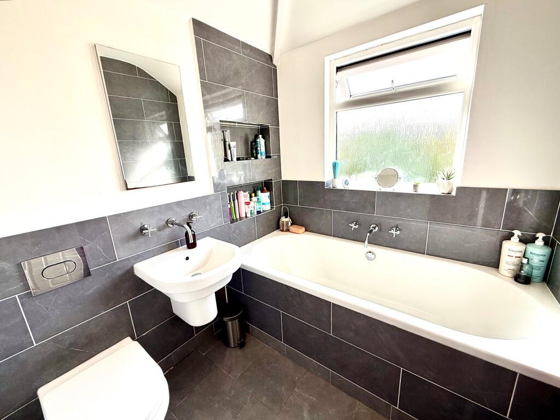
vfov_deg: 85.7
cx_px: 280
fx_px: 226
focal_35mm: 14
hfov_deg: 102.1
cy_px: 210
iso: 80
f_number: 2.2
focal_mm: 2.22
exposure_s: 1/99
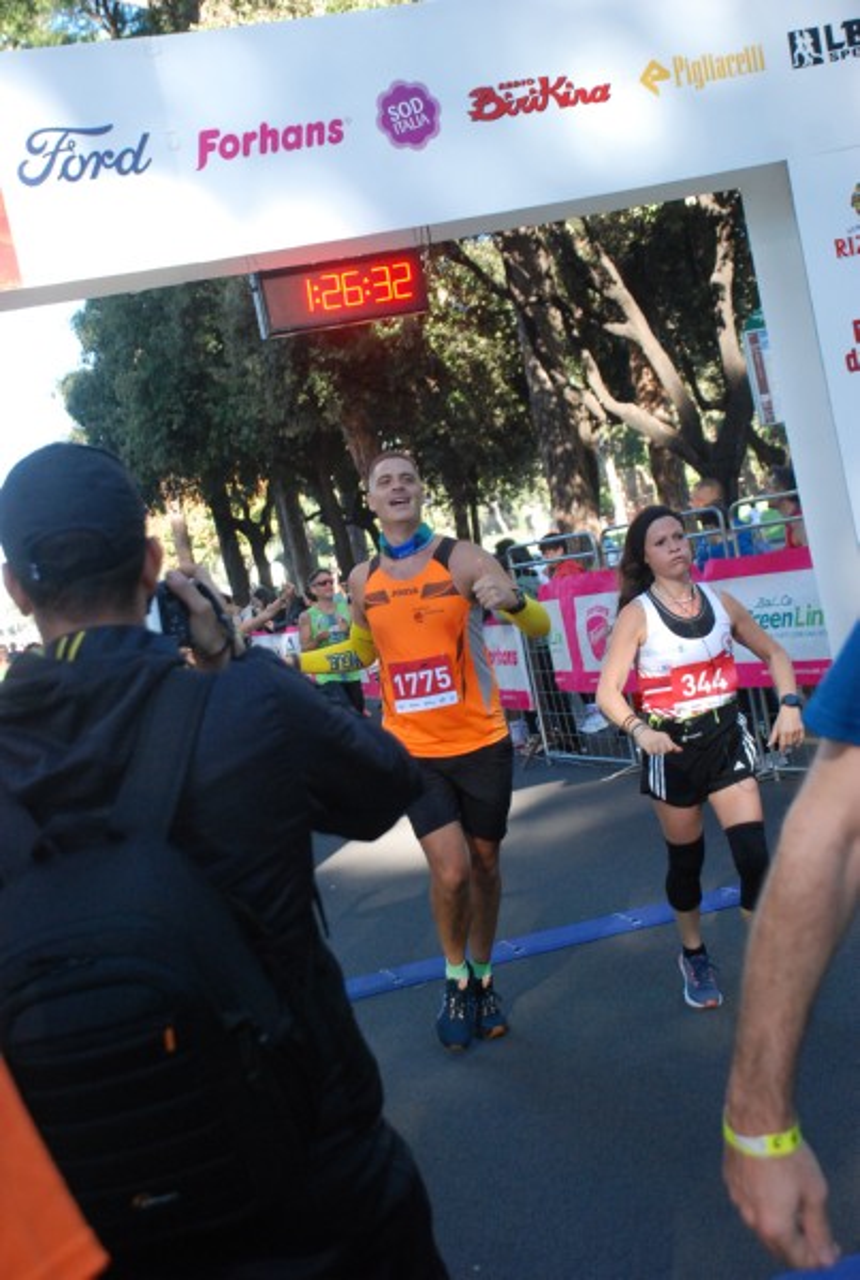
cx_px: 430
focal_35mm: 48
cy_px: 640
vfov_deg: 41.0
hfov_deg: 28.2
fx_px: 1711
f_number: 4.2
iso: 1000
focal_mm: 32
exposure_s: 1/500
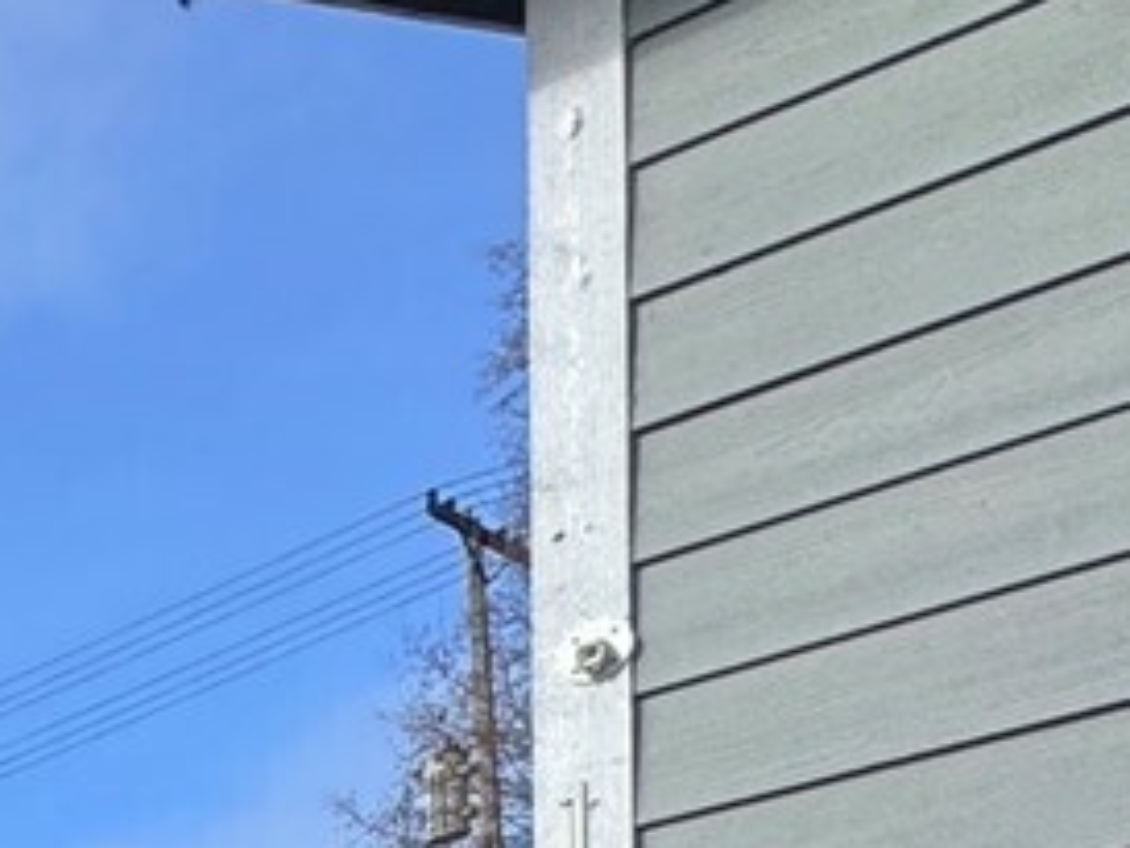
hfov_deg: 14.7
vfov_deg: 14.0
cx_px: -1602
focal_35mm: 82
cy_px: 1878
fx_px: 2678
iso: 40
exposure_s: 1/868
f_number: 2.2
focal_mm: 2.22
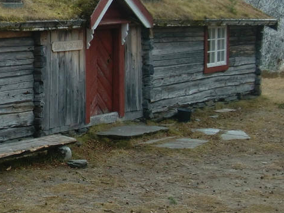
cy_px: 42
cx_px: -56
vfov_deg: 15.3
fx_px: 787
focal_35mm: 96
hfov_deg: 19.3
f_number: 3.9
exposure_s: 1/100
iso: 64
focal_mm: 6.66
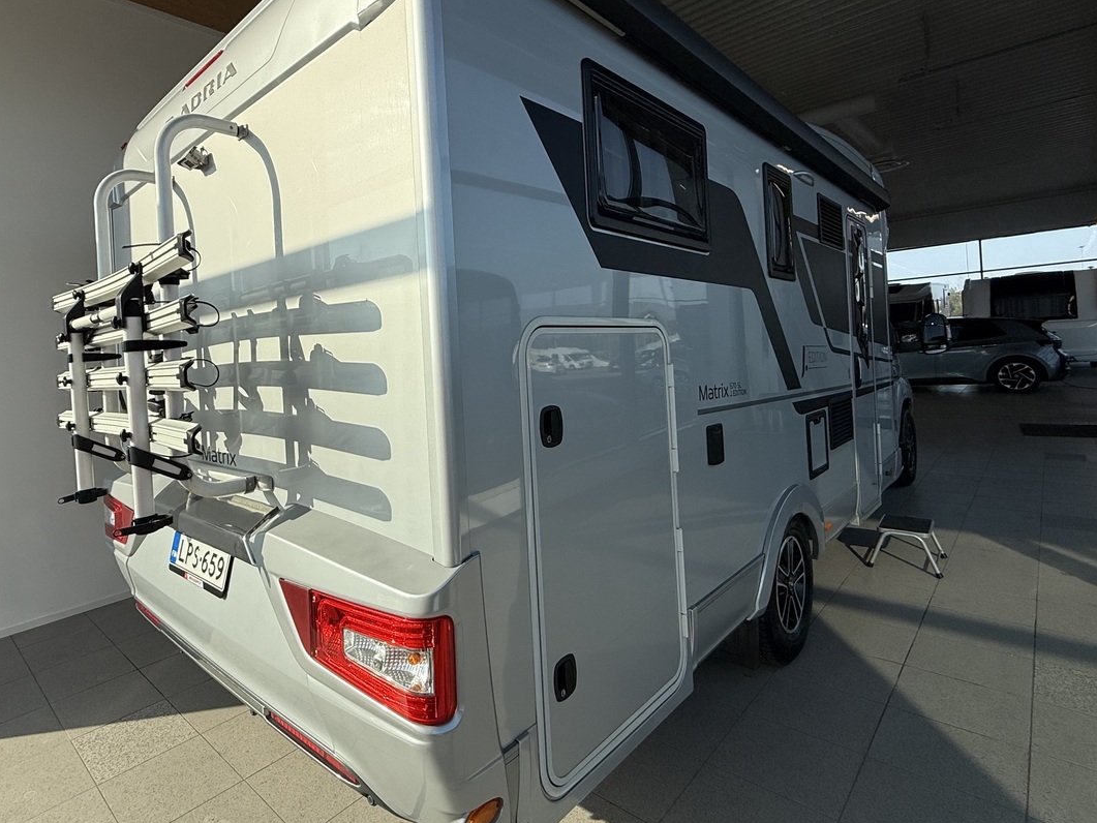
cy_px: 358
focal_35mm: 19
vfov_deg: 68.4
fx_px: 602
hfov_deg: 83.2
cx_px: 420
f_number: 2.2
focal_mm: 2.22
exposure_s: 1/2410
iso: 50
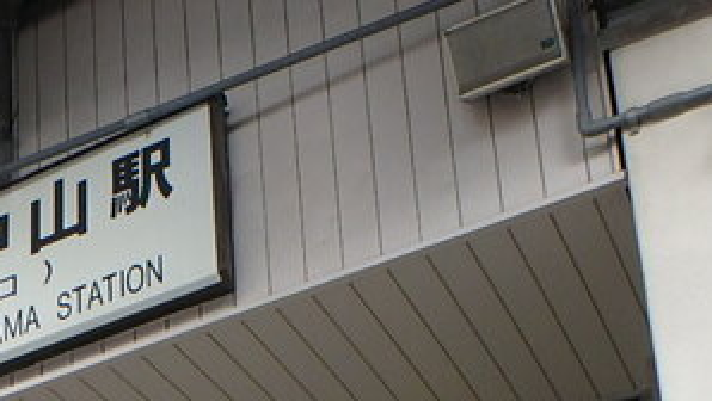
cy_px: 814
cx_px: 162
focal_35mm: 73
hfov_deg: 28.4
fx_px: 1379
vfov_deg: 13.9
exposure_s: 1/80
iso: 125
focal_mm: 3.7
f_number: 3.5
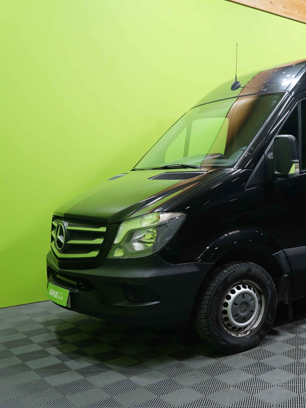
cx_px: 299
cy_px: 201
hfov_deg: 33.3
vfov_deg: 46.8
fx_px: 471
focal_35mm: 40
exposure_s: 1/25
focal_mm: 27
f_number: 5
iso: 1000
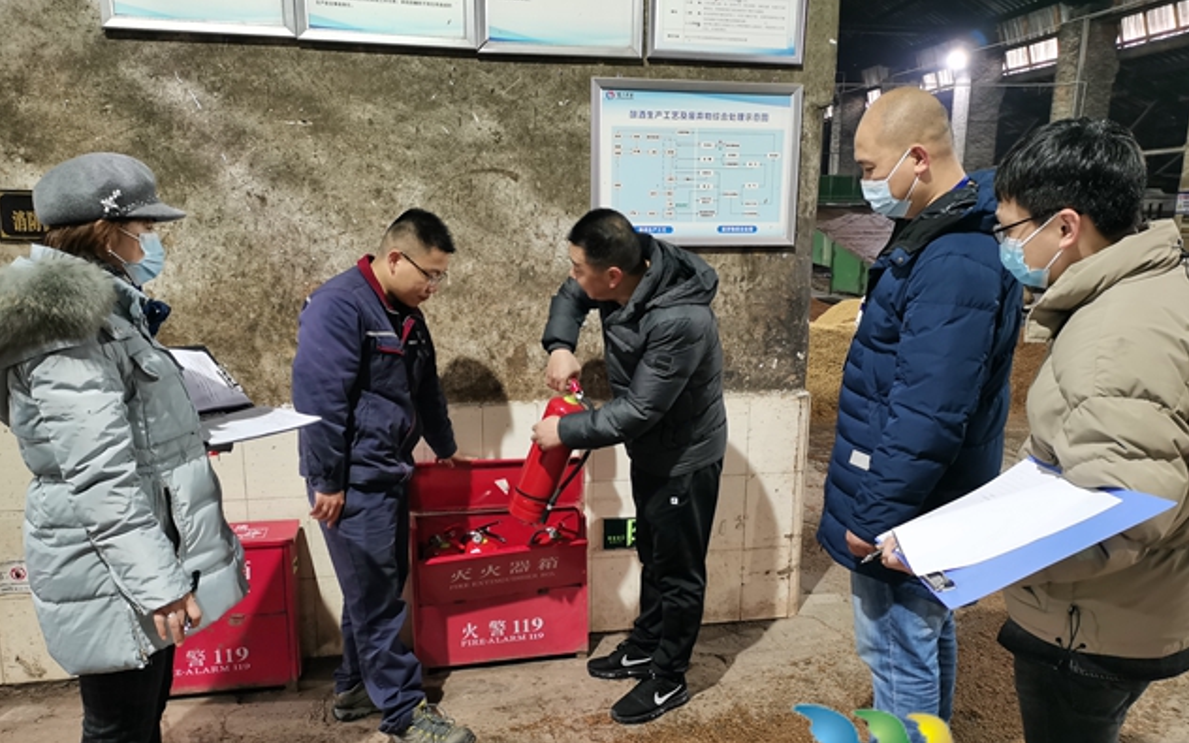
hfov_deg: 64.6
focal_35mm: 29
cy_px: 436
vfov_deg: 43.0
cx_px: 594
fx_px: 940
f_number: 1.8
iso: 400
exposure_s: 1/33.3
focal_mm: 5.58
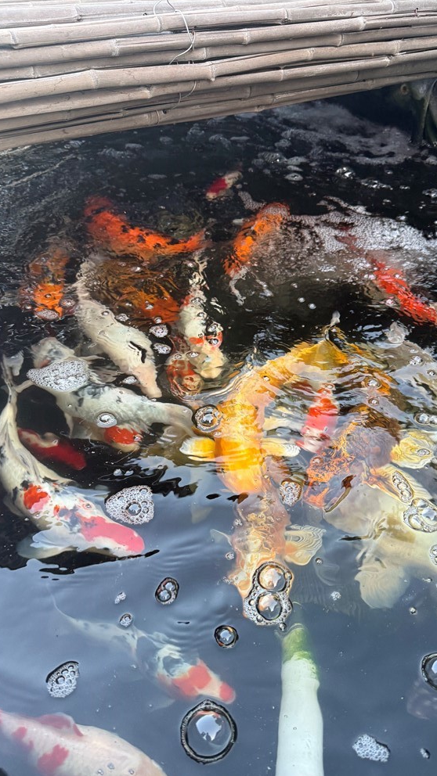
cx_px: 241
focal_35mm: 27
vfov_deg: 69.8
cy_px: 397
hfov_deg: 42.8
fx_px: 556
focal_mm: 6.76
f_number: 1.78
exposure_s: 1/94
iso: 200
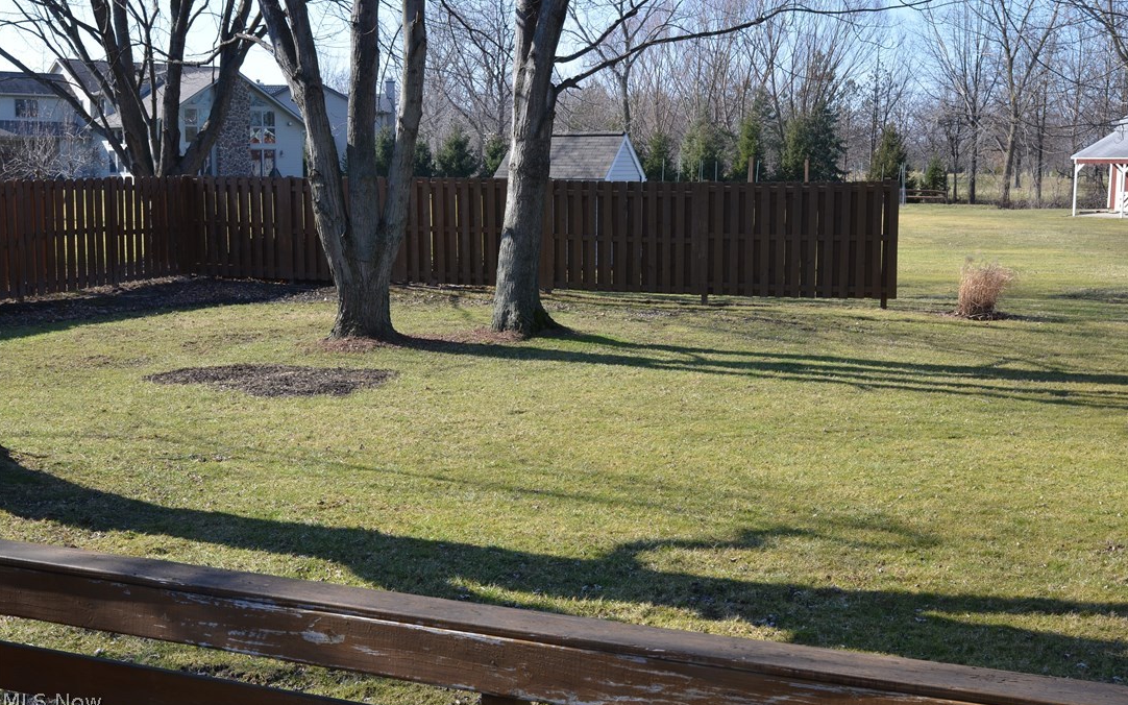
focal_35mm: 43
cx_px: 565
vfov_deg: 29.9
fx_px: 1322
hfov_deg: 46.2
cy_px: 343
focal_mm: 28
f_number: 8
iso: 200
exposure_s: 1/250
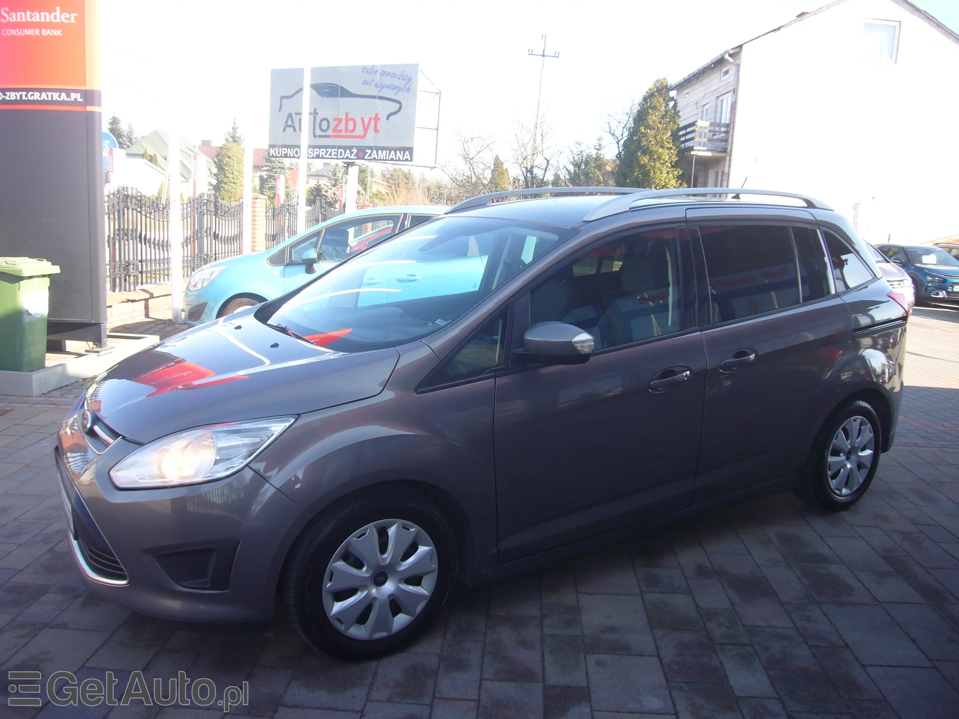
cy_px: 360
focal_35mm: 28
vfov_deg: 49.7
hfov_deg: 63.4
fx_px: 776
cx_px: 480
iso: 80
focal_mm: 4.6
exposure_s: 1/160
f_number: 2.8
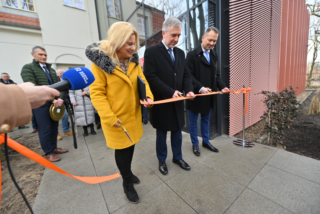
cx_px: 160
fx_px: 124
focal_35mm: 14
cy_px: 107
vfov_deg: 81.2
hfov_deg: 104.3
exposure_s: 1/400
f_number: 2.8
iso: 125
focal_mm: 14
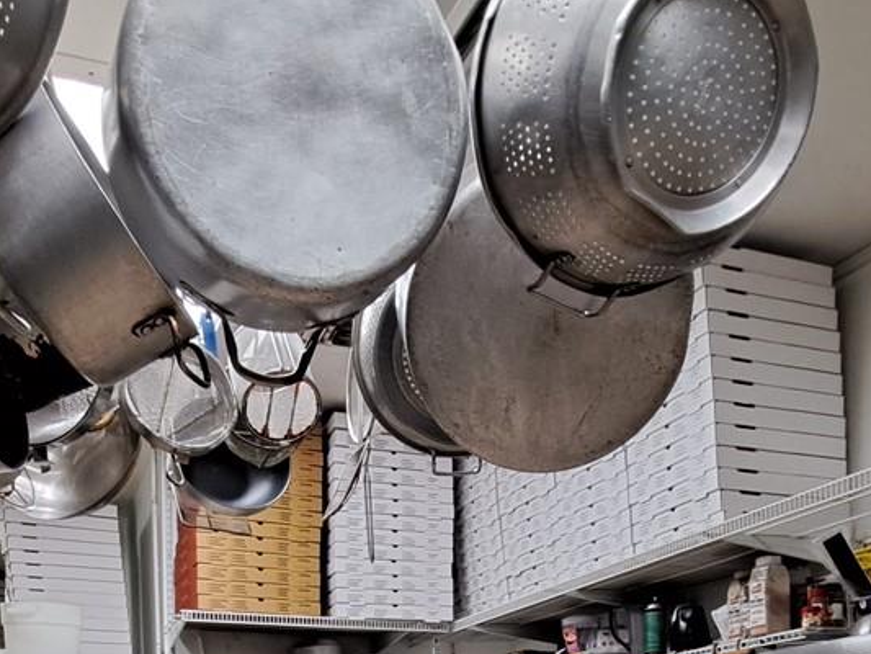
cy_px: 844
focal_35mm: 39
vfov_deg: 29.7
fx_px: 982
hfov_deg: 47.8
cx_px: 415
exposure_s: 1/40
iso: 125
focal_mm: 1.74
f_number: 2.2
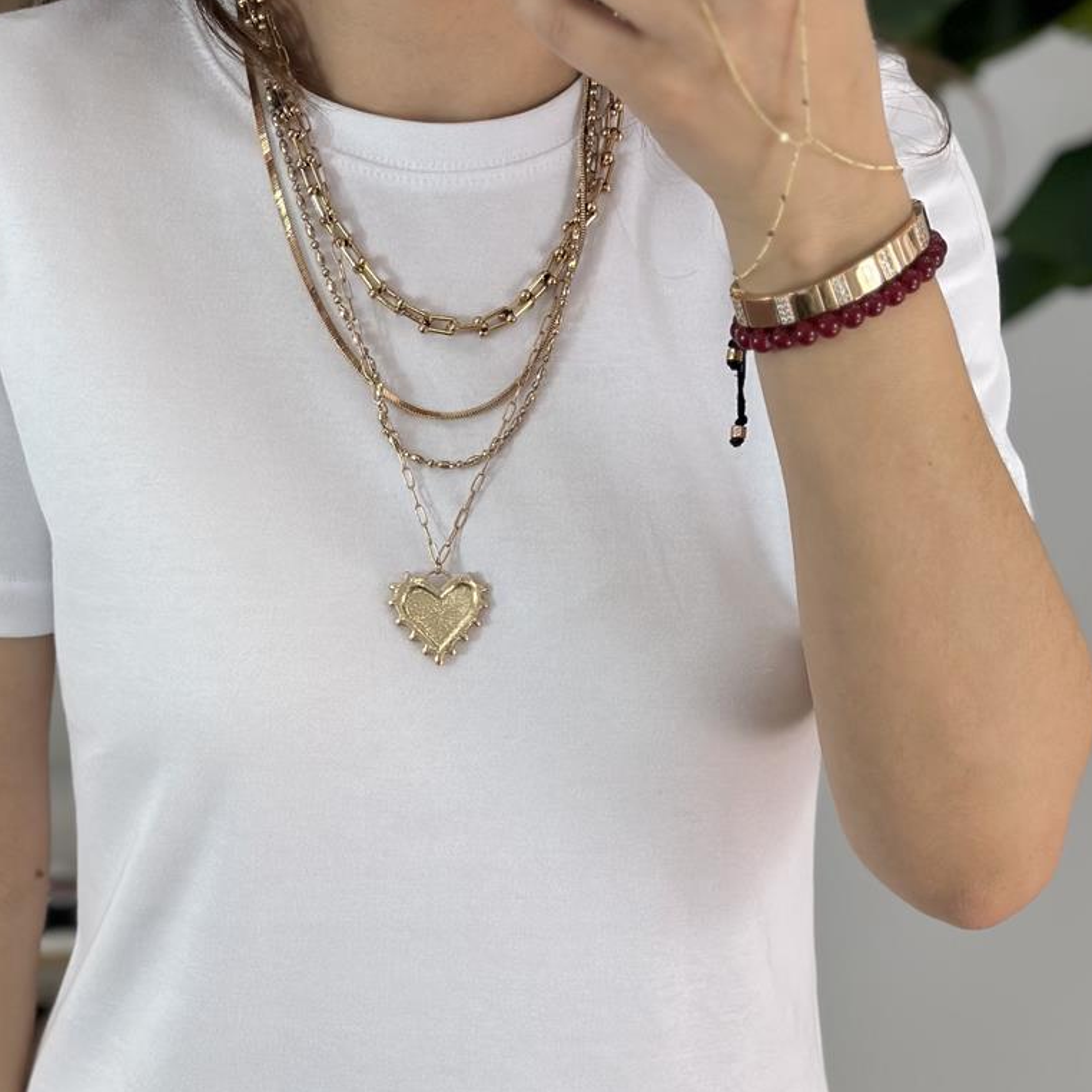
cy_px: 857
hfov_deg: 19.5
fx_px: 3176
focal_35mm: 89
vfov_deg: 19.3
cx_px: 434
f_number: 1.78
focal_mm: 6.86
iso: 80
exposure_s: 1/568
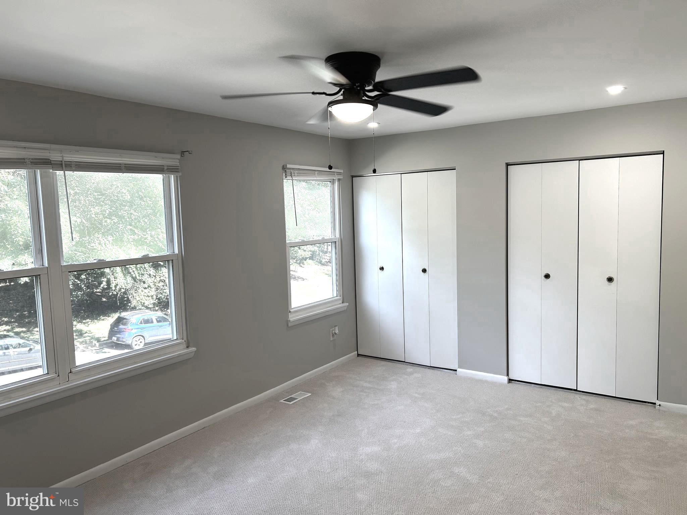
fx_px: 516
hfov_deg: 67.3
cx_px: 344
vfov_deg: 53.1
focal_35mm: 26
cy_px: 258
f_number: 1.5
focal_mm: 5.7
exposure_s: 1/120
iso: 50
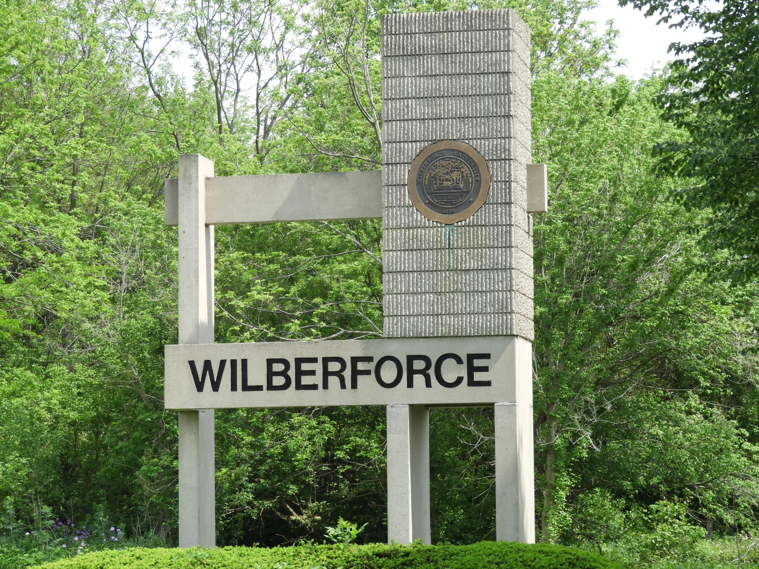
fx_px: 2522
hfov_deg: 17.1
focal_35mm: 115
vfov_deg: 12.9
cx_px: 380
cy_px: 284
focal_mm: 20.6
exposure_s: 1/250
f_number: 5
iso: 100
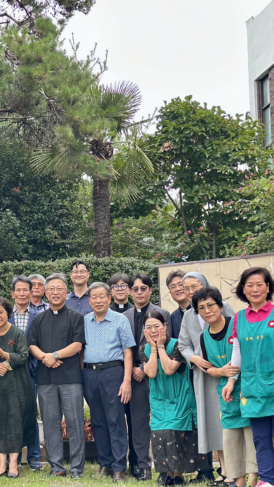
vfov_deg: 30.2
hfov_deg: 16.7
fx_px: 904
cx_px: -21
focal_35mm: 70
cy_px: 243
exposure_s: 1/435
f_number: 1.78
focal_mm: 6.86
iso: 80
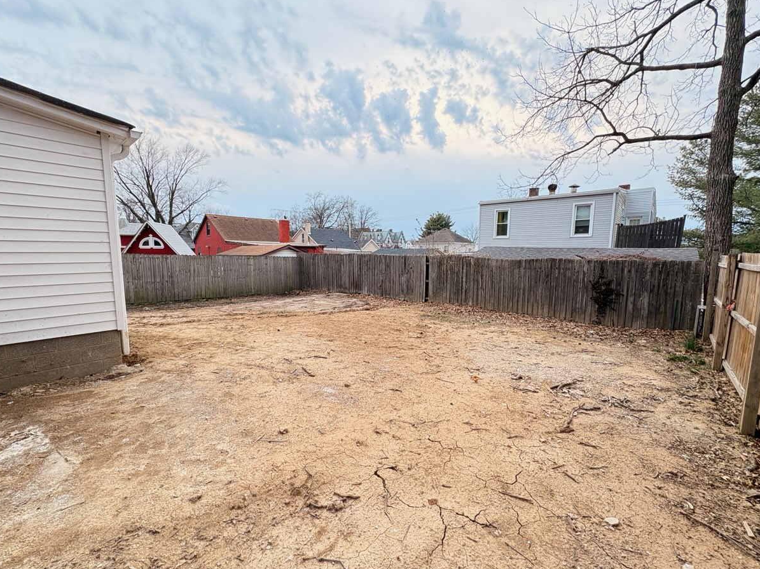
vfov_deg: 81.7
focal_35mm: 15
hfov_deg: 98.2
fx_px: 329
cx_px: 379
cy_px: 291
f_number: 2.2
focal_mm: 2.22
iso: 125
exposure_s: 1/99
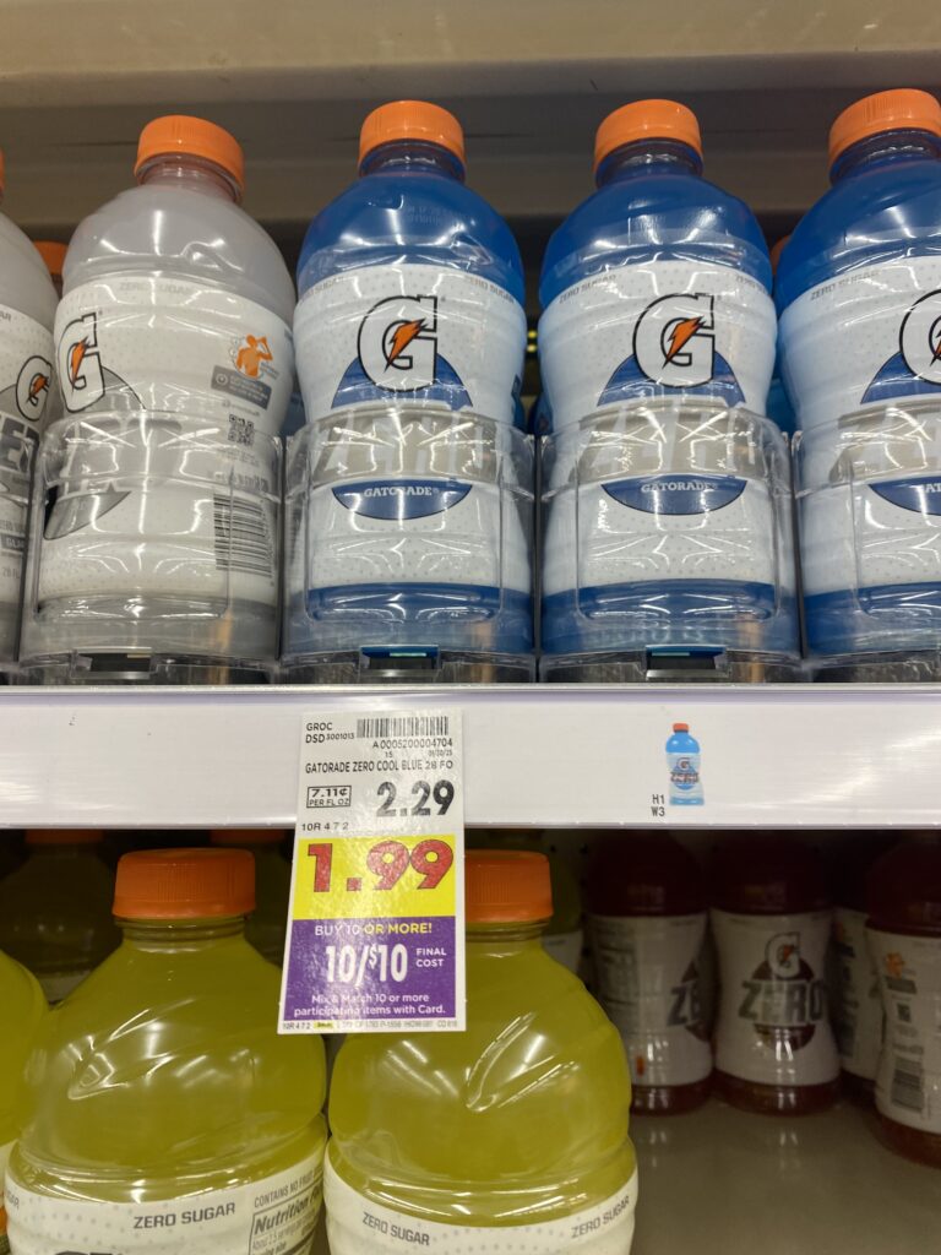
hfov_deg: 53.1
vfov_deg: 67.3
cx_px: 470
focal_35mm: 26
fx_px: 942
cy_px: 628
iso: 64
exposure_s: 1/60
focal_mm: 4.25
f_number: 1.8
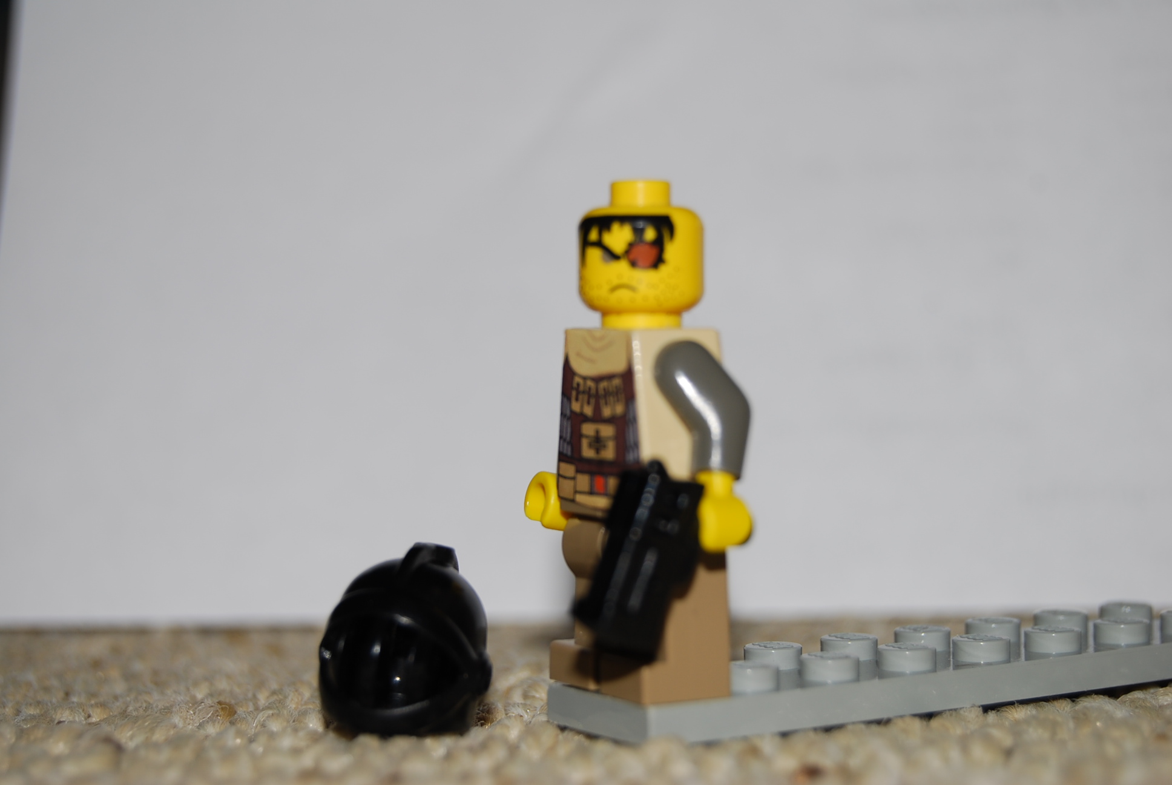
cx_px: 586
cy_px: 392
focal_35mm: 82
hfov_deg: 24.6
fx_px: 2689
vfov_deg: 16.6
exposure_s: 1/125
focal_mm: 55
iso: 100
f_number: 5.6
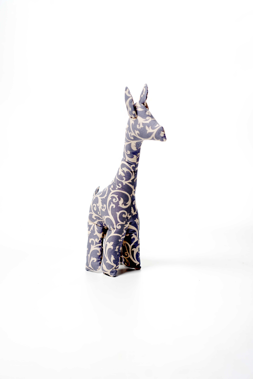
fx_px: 527
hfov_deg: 27.0
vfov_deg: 39.6
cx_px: 126
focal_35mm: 50
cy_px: 190
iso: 500
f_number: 3.5
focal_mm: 50
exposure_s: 1/400
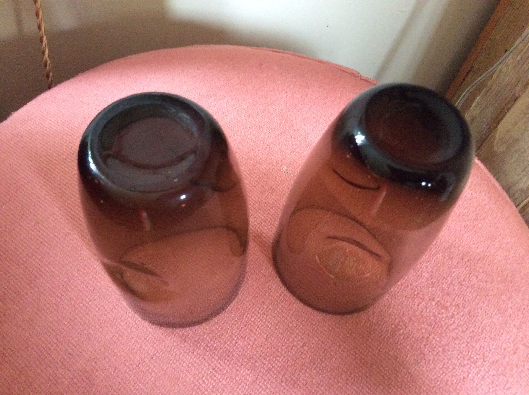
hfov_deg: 56.9
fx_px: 488
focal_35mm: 32
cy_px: 198
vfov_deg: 44.1
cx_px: 264
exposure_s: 1/17
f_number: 2.4
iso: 400
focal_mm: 3.3
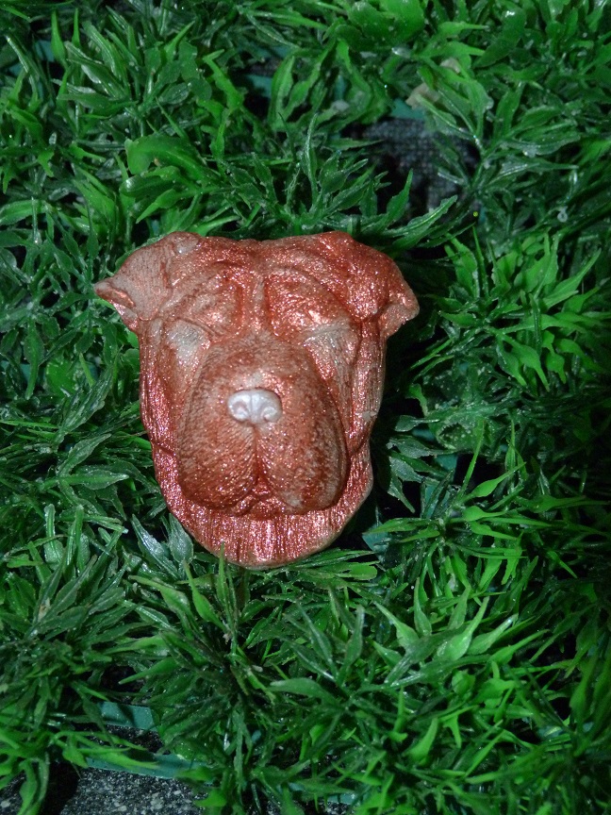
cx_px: 306
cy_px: 408
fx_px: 2330
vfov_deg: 19.8
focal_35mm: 99
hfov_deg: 14.9
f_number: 3.5
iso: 400
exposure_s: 1/60
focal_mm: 17.9
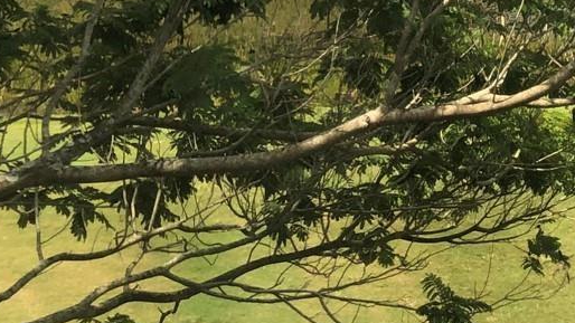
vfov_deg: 12.4
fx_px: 1448
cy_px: -80
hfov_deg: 19.9
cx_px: 827
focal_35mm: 95
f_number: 1.8
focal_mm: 4
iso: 20
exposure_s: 1/623
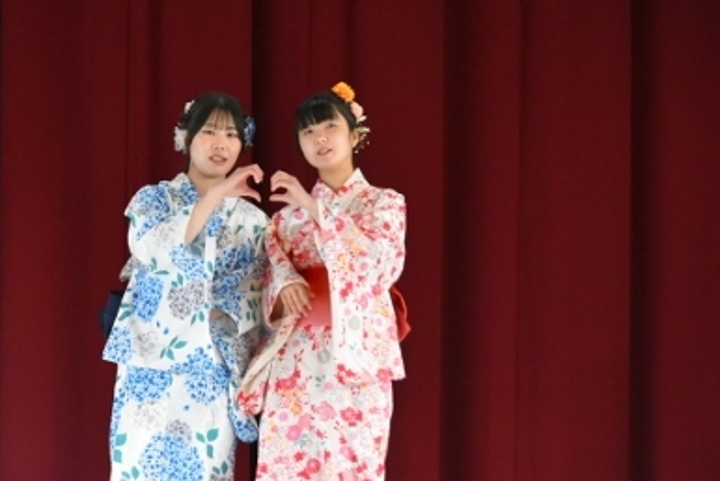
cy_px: 261
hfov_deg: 5.3
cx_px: 215
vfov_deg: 3.6
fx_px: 7722
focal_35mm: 386
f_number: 5
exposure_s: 1/250
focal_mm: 155
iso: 3200
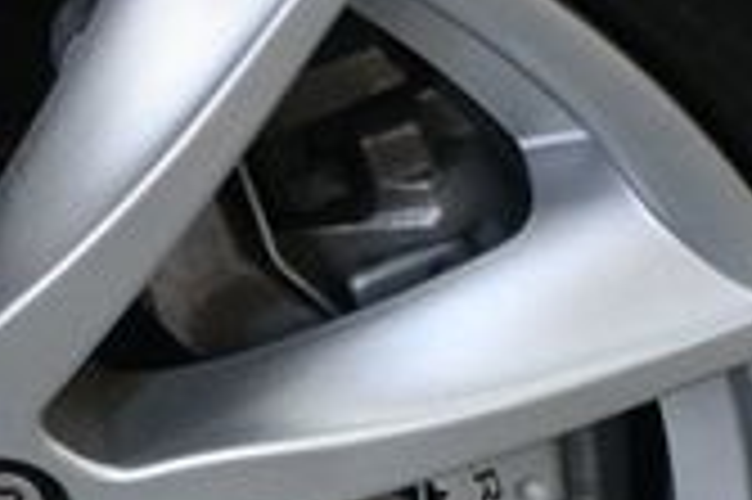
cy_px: 658
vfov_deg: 4.9
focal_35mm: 276
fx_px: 5760
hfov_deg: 7.4
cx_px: -293
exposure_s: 1/125
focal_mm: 48
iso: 1100
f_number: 4.5
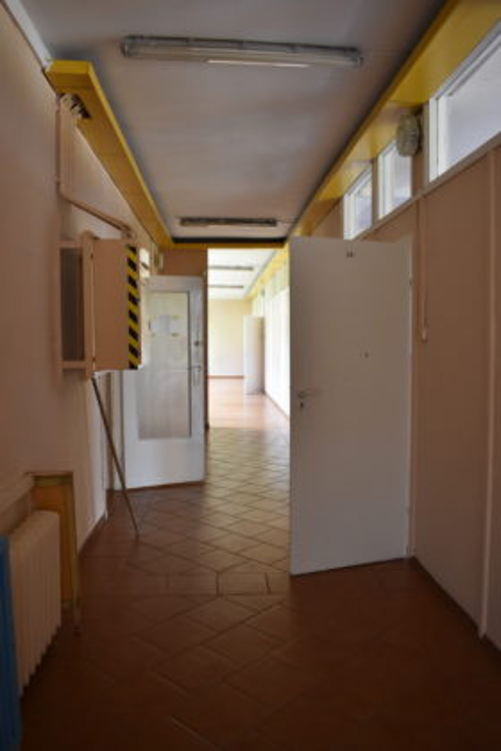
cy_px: 376
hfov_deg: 47.9
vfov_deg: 67.4
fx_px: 564
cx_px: 250
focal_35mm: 27
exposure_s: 1/100
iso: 800
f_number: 5
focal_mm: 18
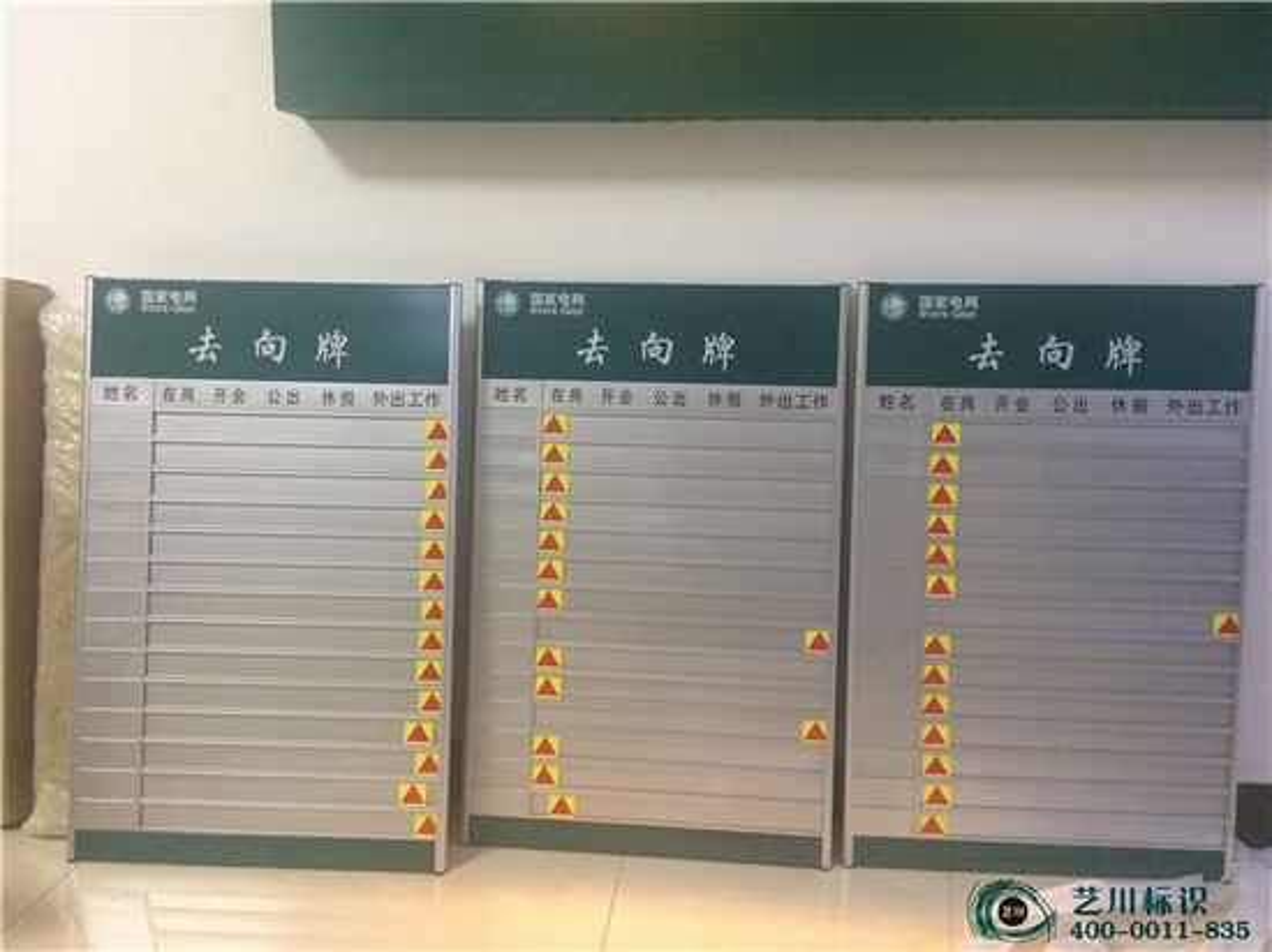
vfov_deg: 48.2
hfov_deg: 61.7
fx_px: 1065
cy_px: 476
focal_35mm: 29
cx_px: 636
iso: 160
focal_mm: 4.15
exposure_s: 1/33
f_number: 2.2
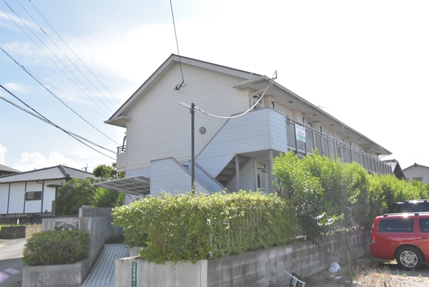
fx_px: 358
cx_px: 214
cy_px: 144
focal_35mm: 30
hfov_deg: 61.9
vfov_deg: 43.7
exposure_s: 1/800
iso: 2000
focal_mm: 20
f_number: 14
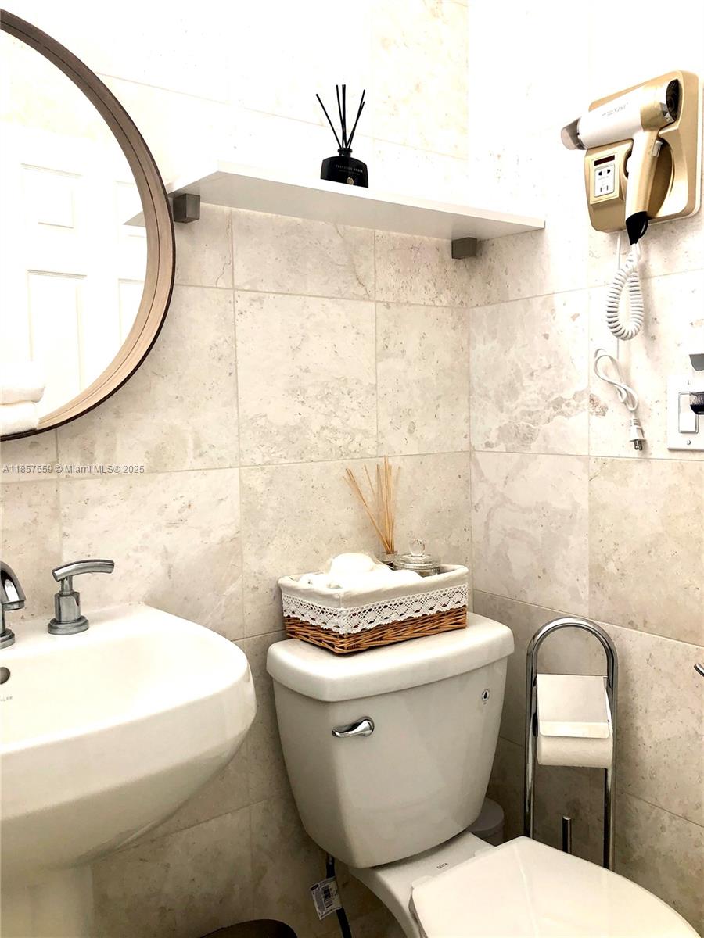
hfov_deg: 49.7
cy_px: 469
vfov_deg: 63.4
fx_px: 759
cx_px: 352
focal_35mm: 28
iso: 64
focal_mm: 3.99
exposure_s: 1/120
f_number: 1.8
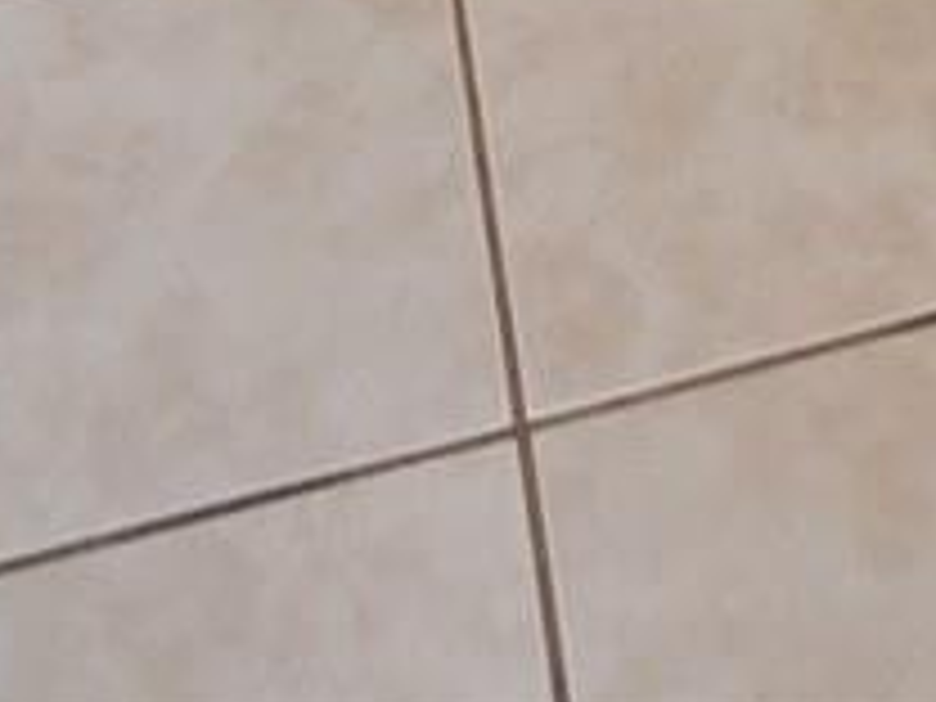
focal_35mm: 100
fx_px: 2704
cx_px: 950
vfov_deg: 8.6
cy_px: -1971
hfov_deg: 19.1
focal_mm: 1.8
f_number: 2.2
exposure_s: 1/59
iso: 125
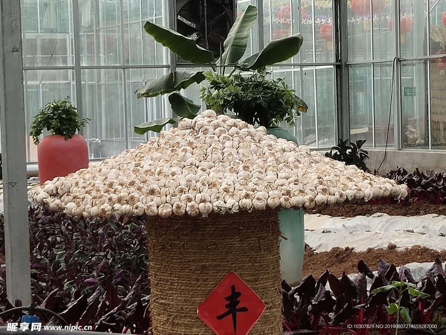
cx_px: 223
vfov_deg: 13.5
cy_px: 168
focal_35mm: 110
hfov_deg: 17.9
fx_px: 1417
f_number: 1.8
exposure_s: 1/1121
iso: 50
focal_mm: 4.27
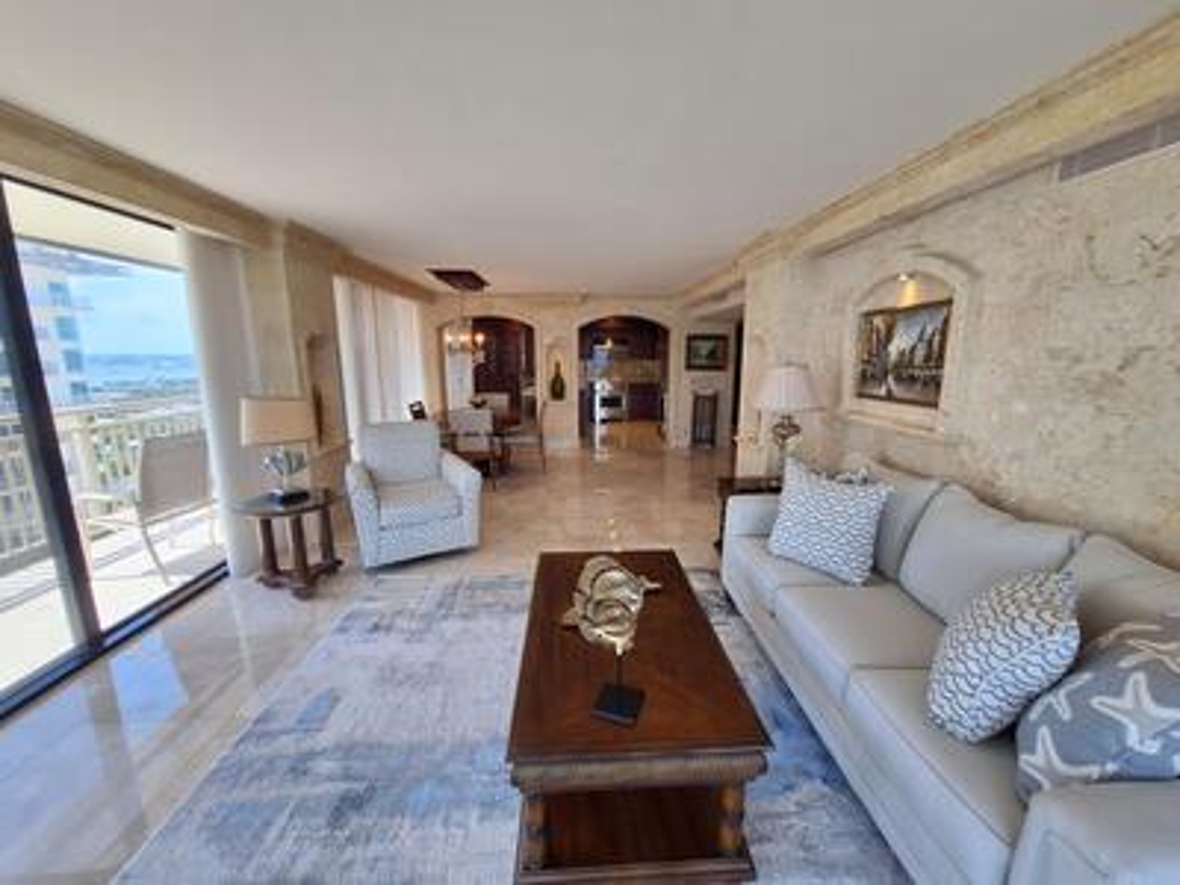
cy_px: 442
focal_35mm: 13
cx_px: 590
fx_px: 443
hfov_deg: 106.2
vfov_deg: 89.9
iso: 40
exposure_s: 1/123
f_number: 2.2
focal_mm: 1.74
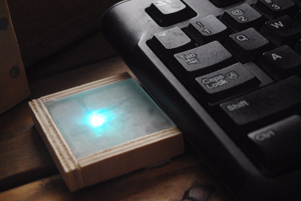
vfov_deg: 20.4
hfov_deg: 30.0
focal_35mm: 67
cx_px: 150
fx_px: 561
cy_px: 98
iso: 1600
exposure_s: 1/180
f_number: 8
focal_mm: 42.5
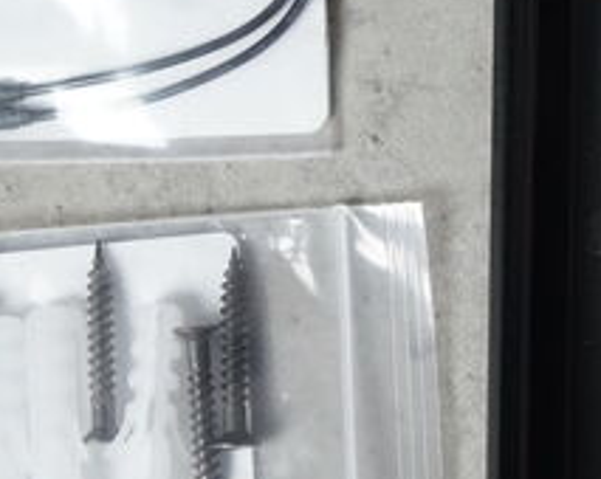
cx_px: 714
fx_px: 2595
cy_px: 149
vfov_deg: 10.5
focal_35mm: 146
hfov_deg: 12.9
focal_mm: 40
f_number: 7.1
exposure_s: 1/125
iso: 2500
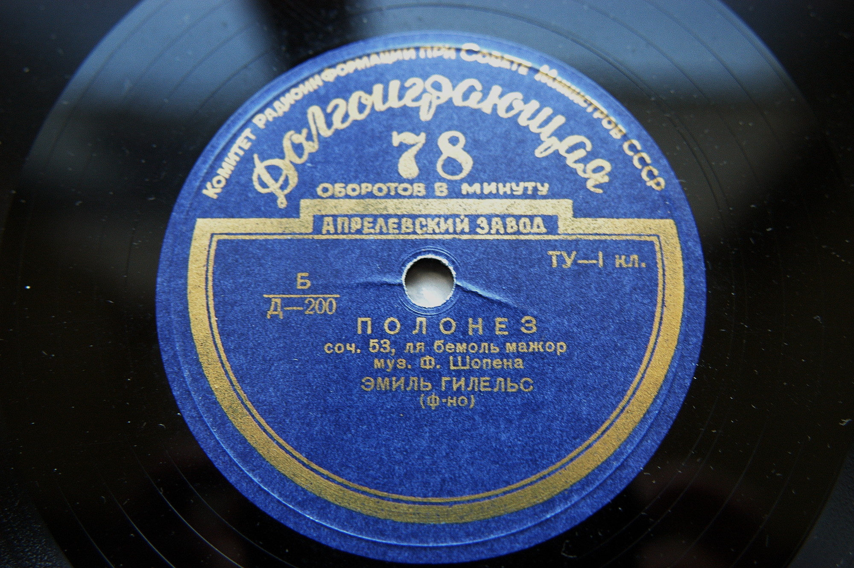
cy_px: 284
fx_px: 1244
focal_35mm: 52
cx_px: 427
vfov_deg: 25.7
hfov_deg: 37.9
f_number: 3.5
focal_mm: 35
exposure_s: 1/50
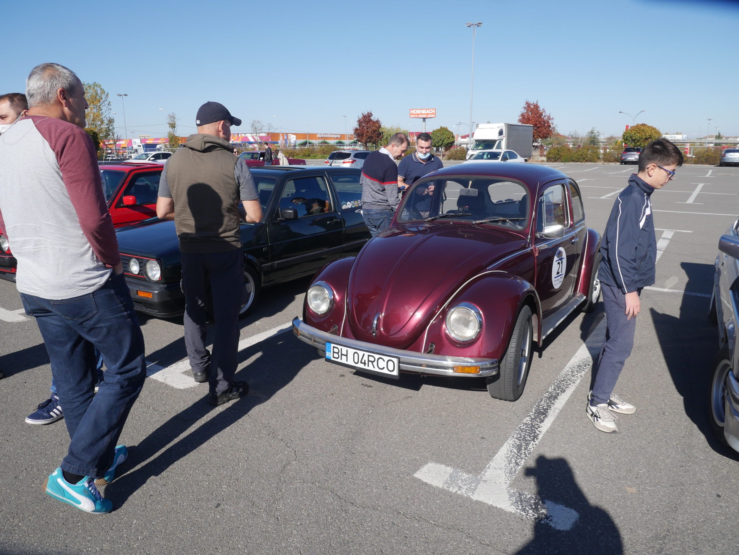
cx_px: 370
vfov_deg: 56.8
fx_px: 513
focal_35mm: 24
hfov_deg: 71.6
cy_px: 278
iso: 200
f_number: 7.1
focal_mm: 12
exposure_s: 1/500
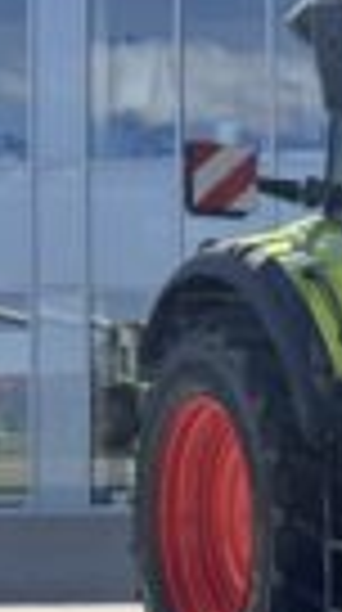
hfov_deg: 13.5
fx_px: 1248
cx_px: 666
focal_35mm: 77
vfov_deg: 27.5
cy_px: 346
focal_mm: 6.76
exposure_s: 1/4950
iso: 80
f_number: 1.78
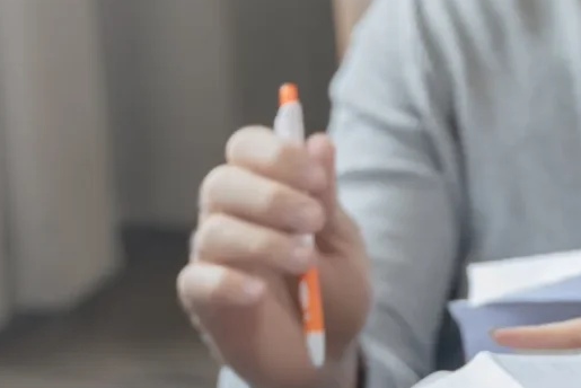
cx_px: 781
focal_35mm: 151
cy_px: 282
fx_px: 2438
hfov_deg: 13.1
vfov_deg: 9.1
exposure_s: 1/200
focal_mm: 38
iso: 320
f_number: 2.8
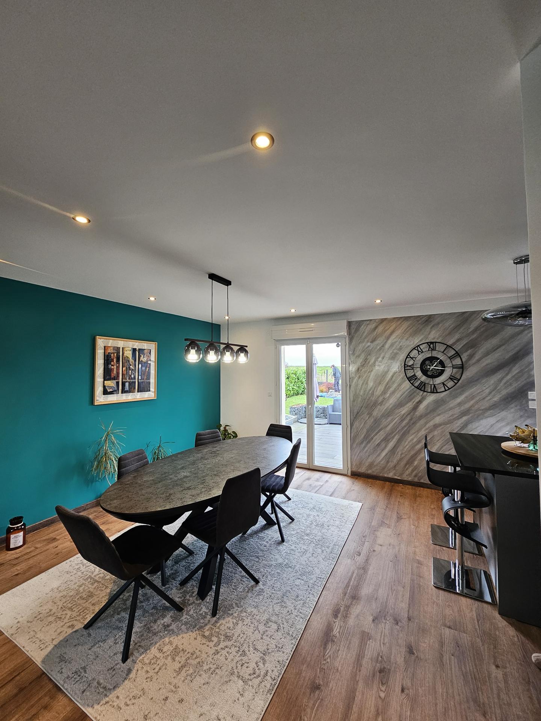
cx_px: 270
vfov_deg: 106.2
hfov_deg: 89.9
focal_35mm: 13
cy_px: 360
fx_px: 271
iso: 160
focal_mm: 2.2
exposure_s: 1/50
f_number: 2.2
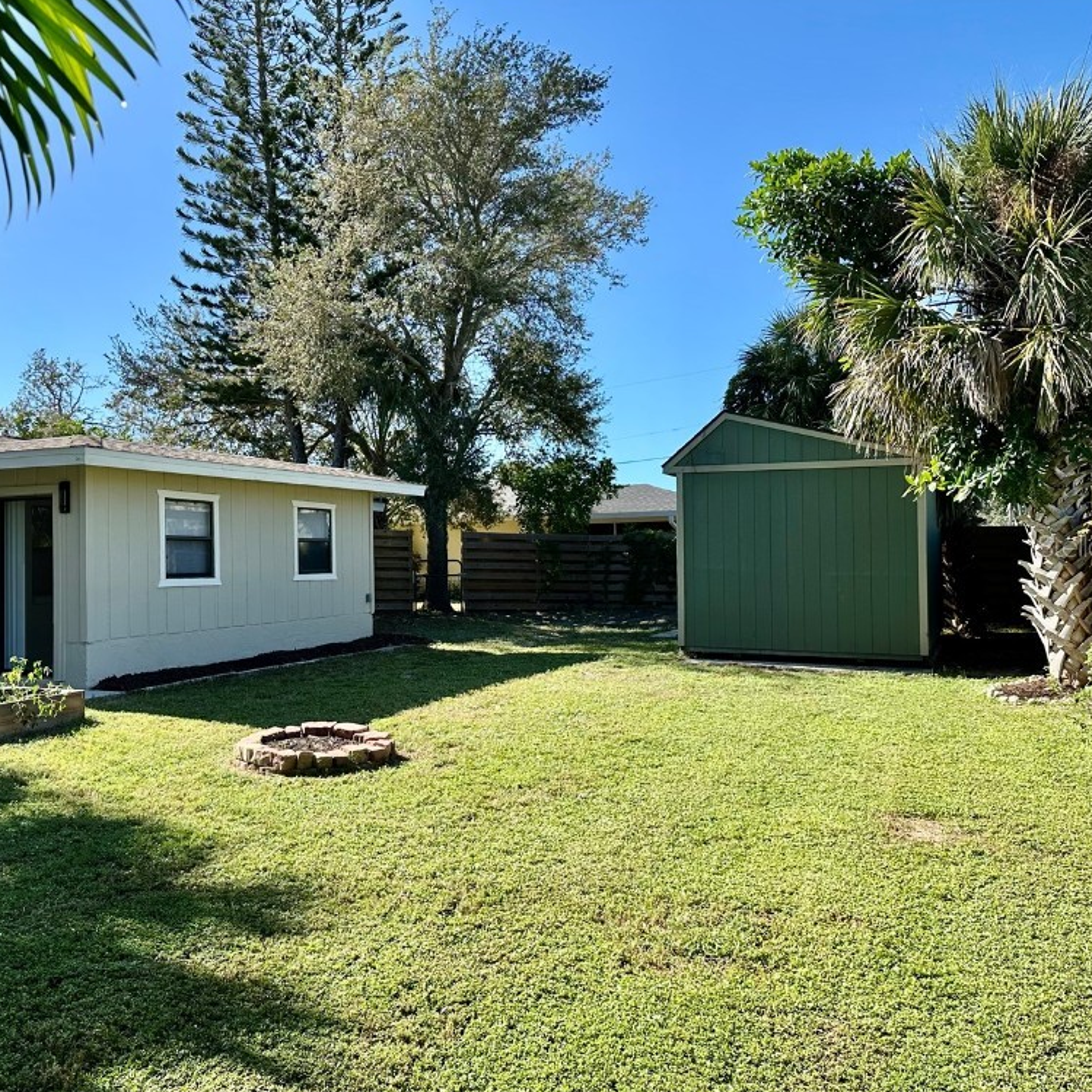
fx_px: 1035
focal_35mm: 29
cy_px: 545
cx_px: 429
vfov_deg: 55.6
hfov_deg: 55.2
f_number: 1.78
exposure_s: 1/1949
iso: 80
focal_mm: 6.86
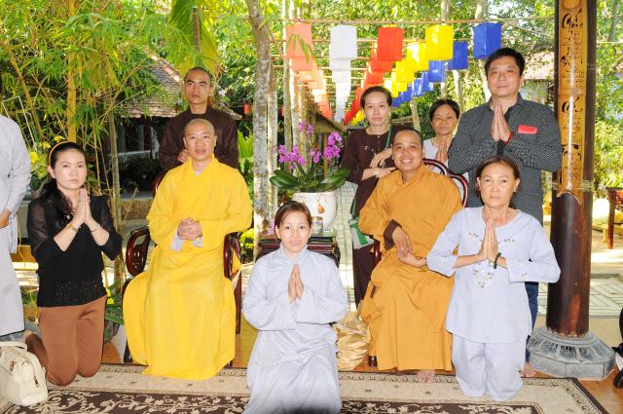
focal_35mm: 30
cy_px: 207
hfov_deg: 62.0
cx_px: 312
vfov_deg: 43.5
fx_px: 519
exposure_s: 1/60
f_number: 6.3
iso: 400
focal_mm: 20
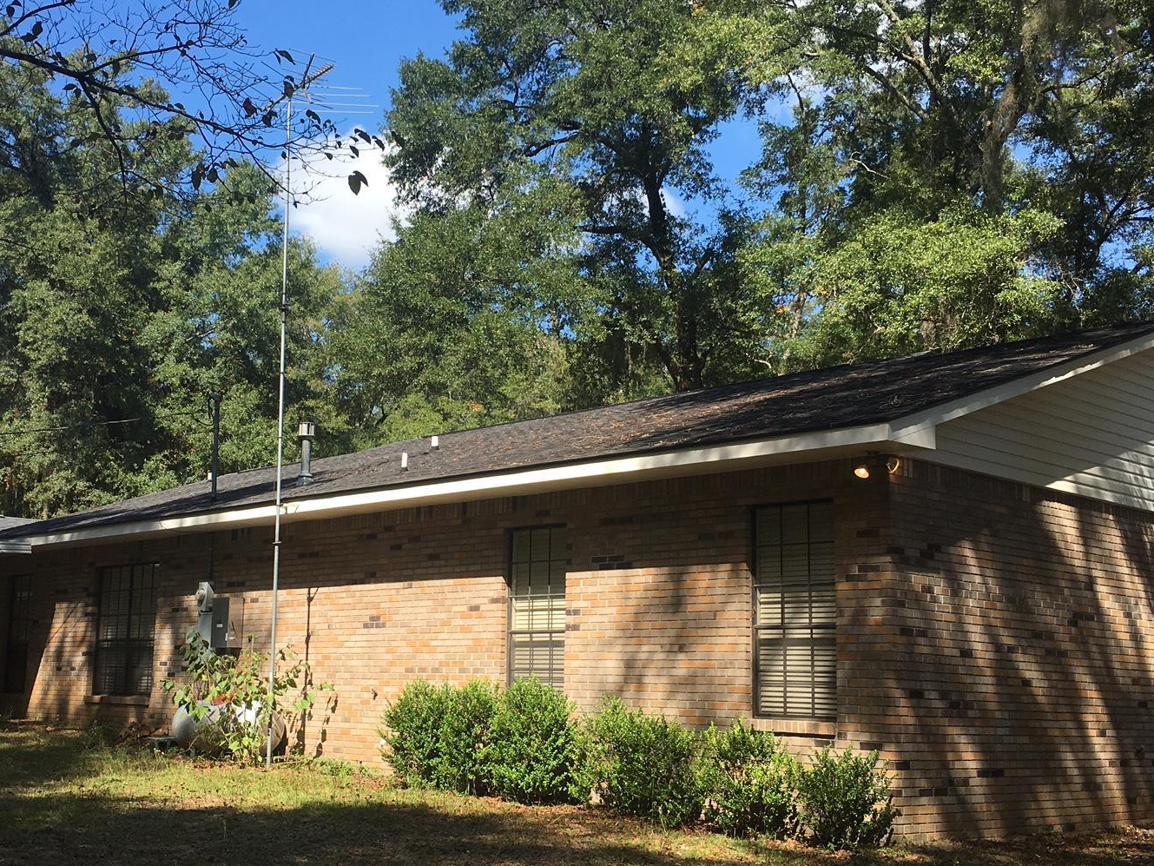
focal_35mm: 44
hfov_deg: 42.8
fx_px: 1467
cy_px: 445
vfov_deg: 32.9
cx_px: 475
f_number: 2.2
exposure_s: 1/894
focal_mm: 4.15
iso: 25
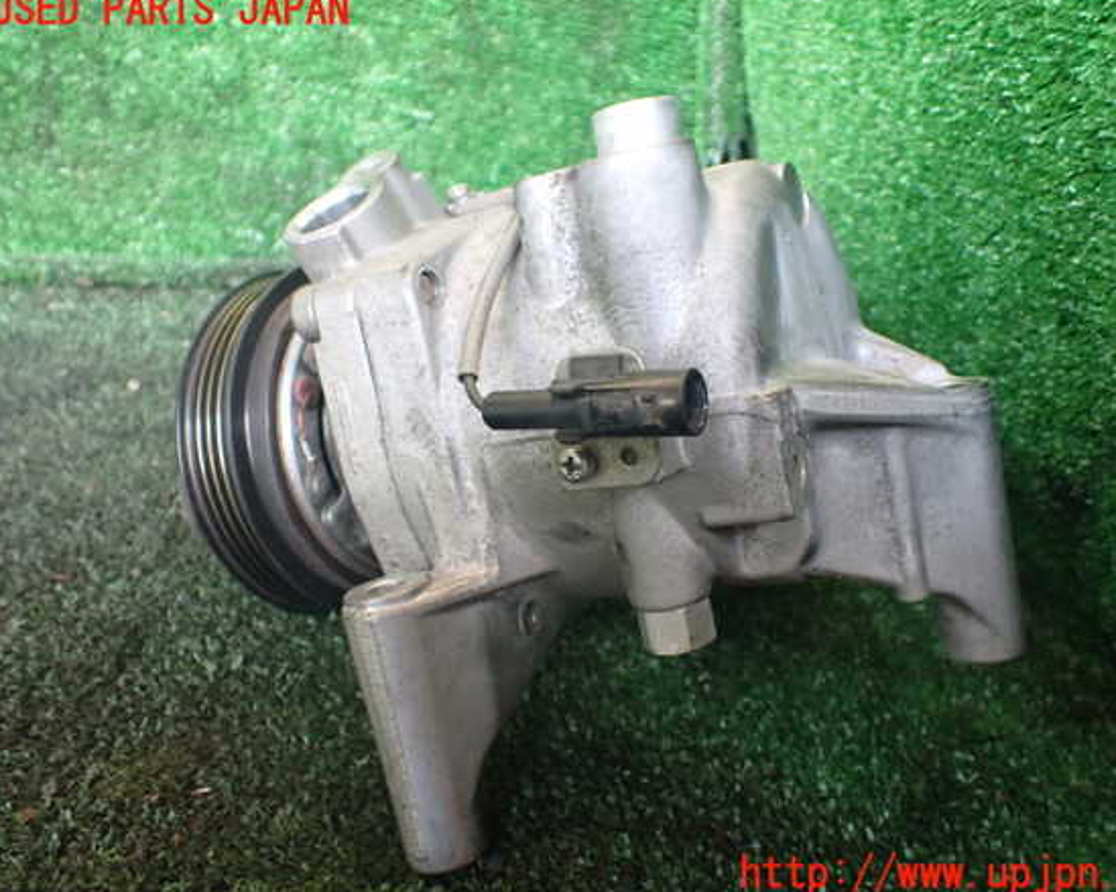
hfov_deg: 55.6
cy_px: 443
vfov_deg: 45.8
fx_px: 1057
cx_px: 590
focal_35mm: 32
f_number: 2.3
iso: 800
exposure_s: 1/50
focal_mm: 5.4
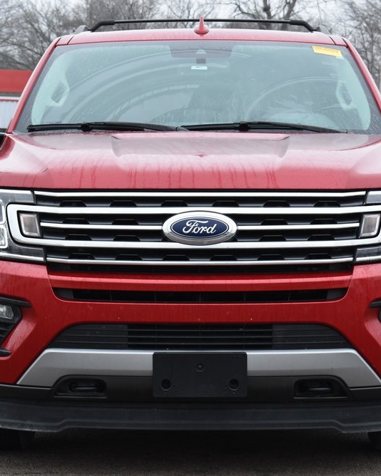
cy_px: 240
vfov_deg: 16.2
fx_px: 1674
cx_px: 203
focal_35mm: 119
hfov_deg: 13.0
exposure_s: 1/60
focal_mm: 55
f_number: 5.6
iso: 400
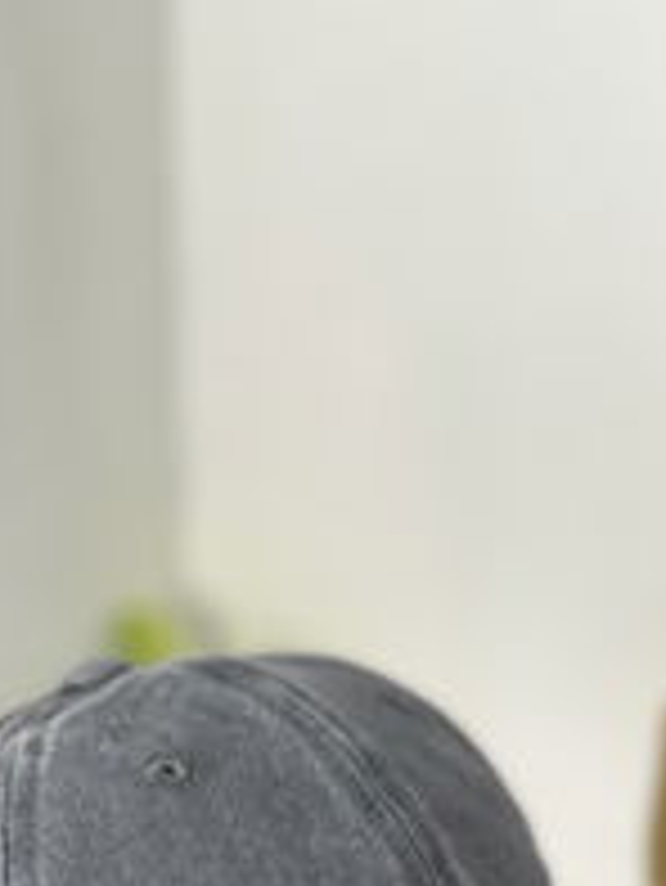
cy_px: 906
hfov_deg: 22.6
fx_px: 1666
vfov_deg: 27.9
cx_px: 351
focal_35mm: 65
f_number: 1.78
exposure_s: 1/191
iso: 64
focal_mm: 6.86
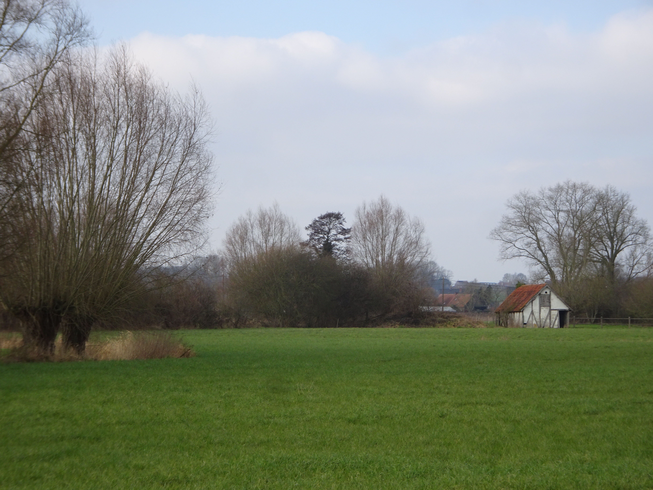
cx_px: 326
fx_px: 1981
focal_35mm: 105
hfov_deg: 18.7
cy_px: 245
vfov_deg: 14.1
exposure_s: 1/200
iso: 80
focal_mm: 17.97
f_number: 5
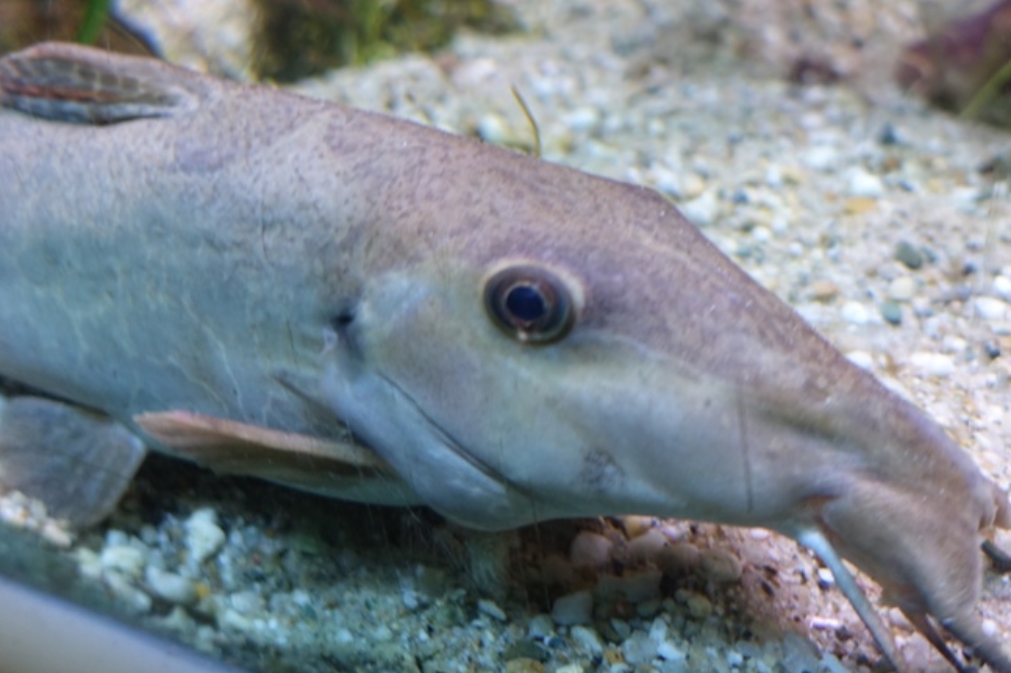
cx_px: 644
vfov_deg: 34.2
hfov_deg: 50.1
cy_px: 158
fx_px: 1067
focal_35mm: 38
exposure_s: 1/30
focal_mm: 8.8
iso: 250
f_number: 1.8
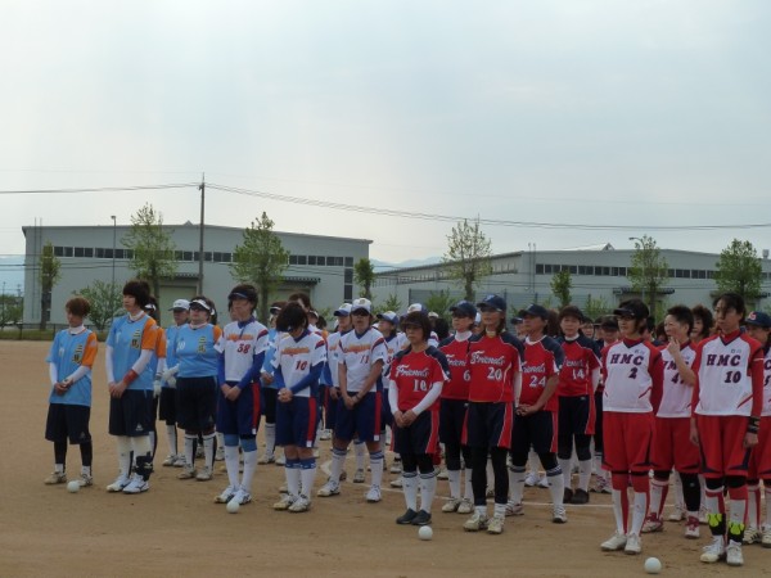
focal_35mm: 55
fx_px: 1225
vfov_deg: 26.6
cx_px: 386
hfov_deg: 34.9
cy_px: 289
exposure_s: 1/500
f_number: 5.6
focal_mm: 9.1
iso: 125
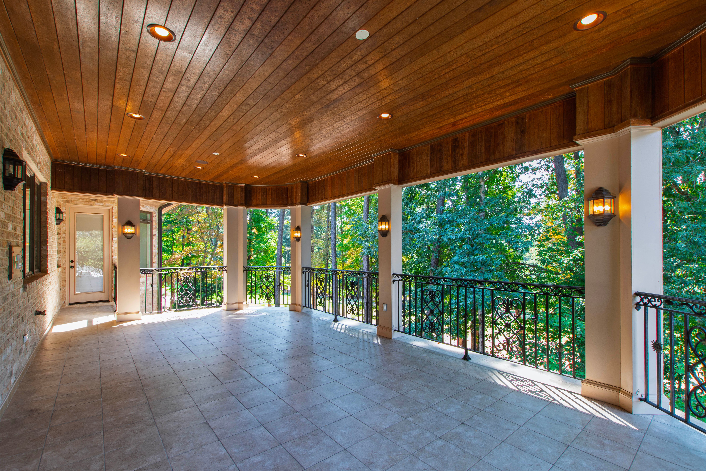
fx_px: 294
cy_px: 236
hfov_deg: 100.4
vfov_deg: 77.3
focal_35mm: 15
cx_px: 353
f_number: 8
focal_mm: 10
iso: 100
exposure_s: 1/10
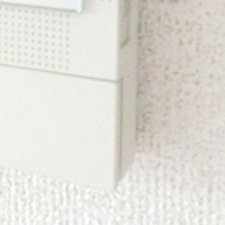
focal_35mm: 99
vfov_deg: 15.8
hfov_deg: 17.2
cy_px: -133
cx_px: -3
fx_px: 728
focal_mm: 4.24
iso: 800
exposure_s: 1/400
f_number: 3
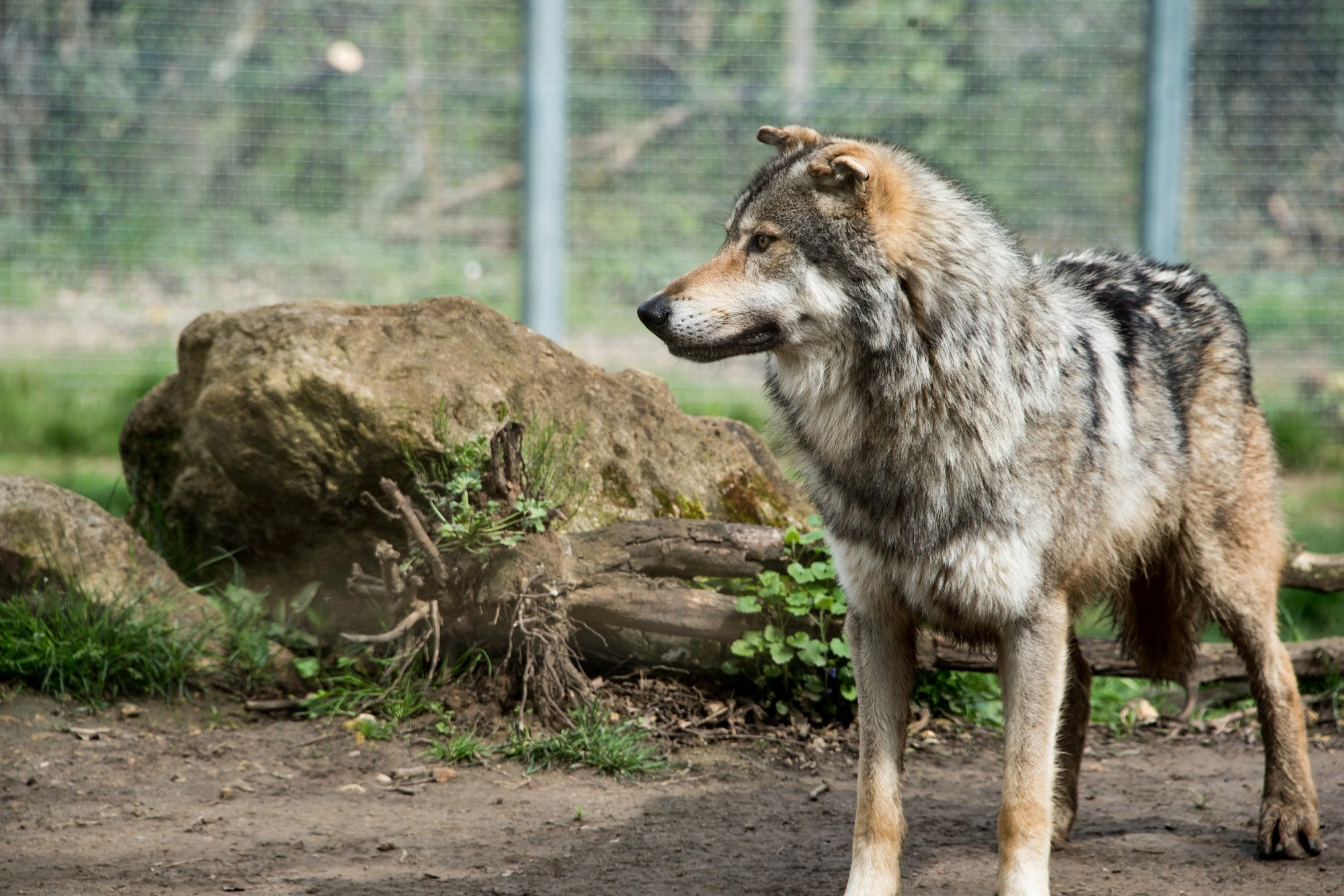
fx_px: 11201
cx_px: 672
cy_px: 448
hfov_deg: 6.9
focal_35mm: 300
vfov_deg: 4.6
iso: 320
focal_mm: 300
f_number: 13
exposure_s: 1/160
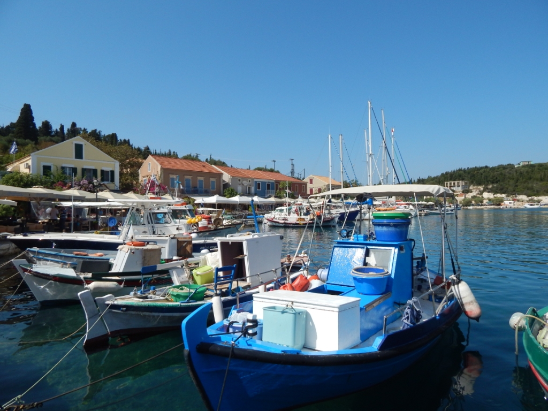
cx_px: 274
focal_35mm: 22
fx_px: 348
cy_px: 206
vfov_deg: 61.1
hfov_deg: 76.4
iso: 125
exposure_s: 1/800
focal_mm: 4
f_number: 6
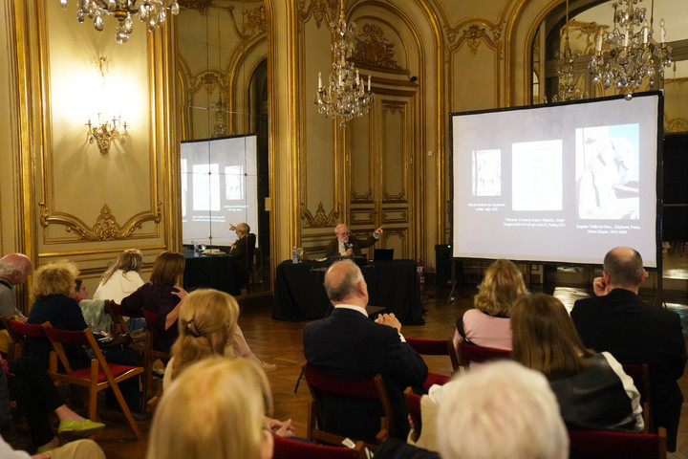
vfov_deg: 38.9
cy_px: 230
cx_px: 344
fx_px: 650
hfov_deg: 55.8
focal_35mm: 34
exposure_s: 1/250
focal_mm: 34
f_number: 2.8
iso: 10000
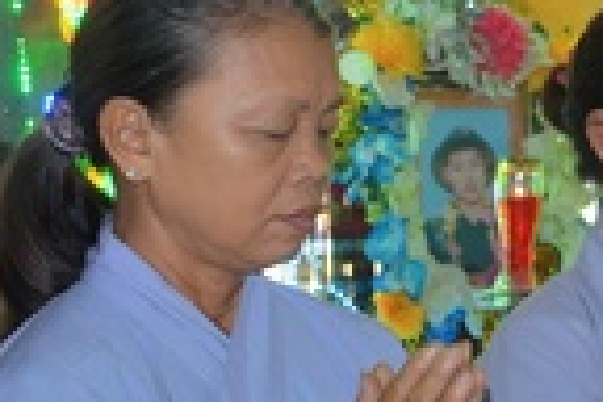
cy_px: 241
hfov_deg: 11.3
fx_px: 2713
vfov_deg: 8.5
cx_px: 1256
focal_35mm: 162
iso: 640
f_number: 4.5
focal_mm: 24
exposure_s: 1/60
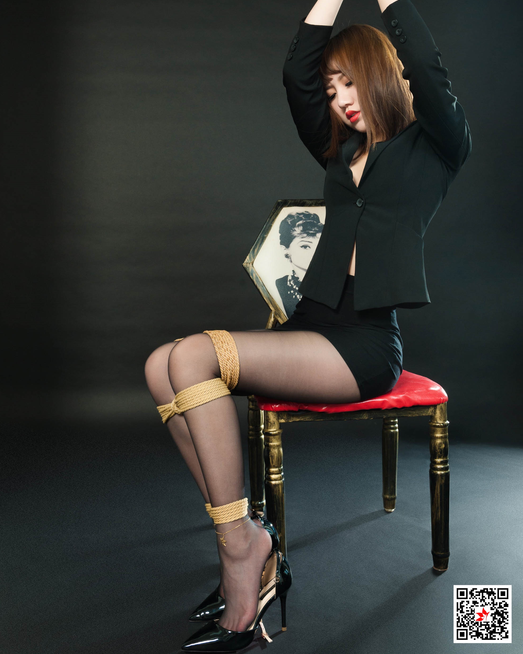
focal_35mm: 32
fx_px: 619
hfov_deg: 45.8
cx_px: 265
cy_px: 261
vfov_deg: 55.2
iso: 400
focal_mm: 28
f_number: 9
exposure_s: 1/125
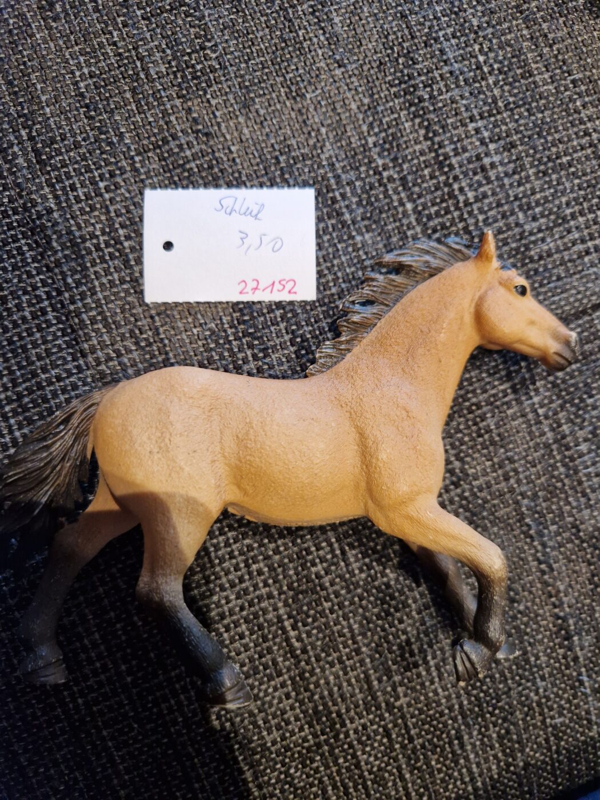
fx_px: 532
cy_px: 400
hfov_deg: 58.9
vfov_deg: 73.9
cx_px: 300
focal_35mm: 23
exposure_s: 1/100
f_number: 1.8
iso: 640
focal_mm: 5.4
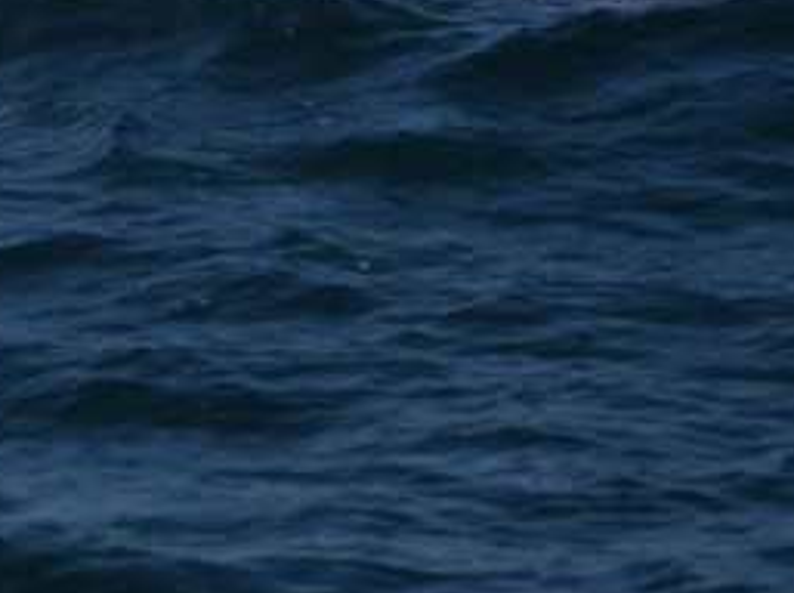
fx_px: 15576
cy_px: -244
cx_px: -158
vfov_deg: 2.2
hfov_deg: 2.9
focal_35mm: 680
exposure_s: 1/4000
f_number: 4.8
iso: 200
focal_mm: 112
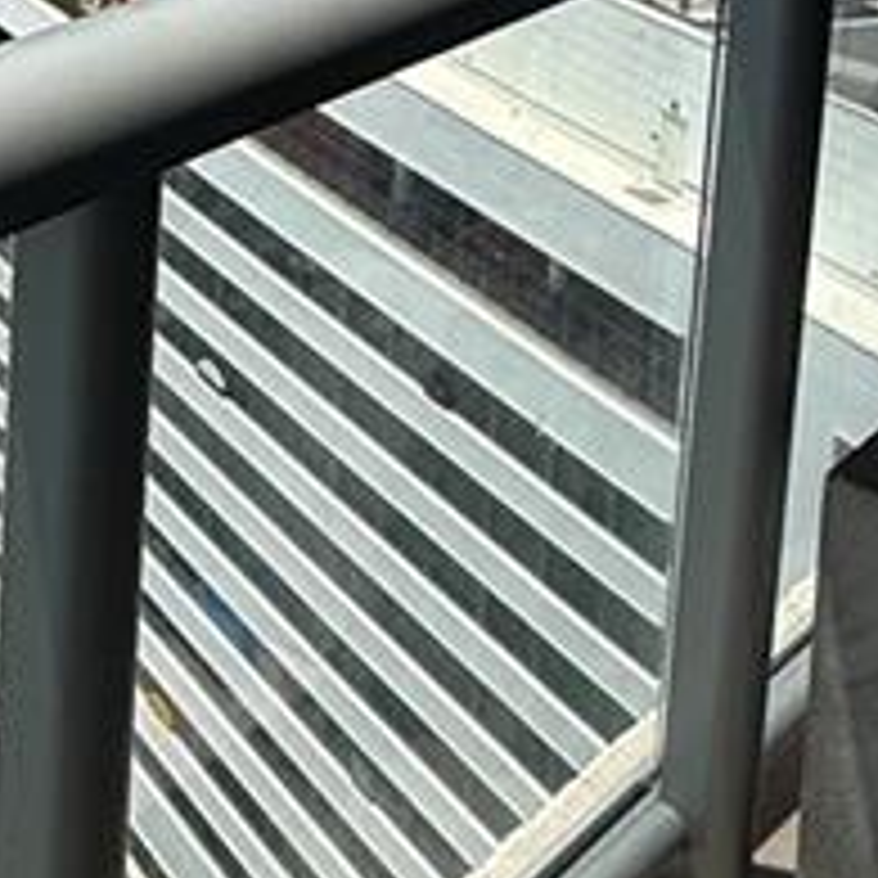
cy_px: -432
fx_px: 2181
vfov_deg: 19.8
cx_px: -360
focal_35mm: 76
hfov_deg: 20.2
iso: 50
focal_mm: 2.22
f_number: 2.2
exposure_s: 1/2841
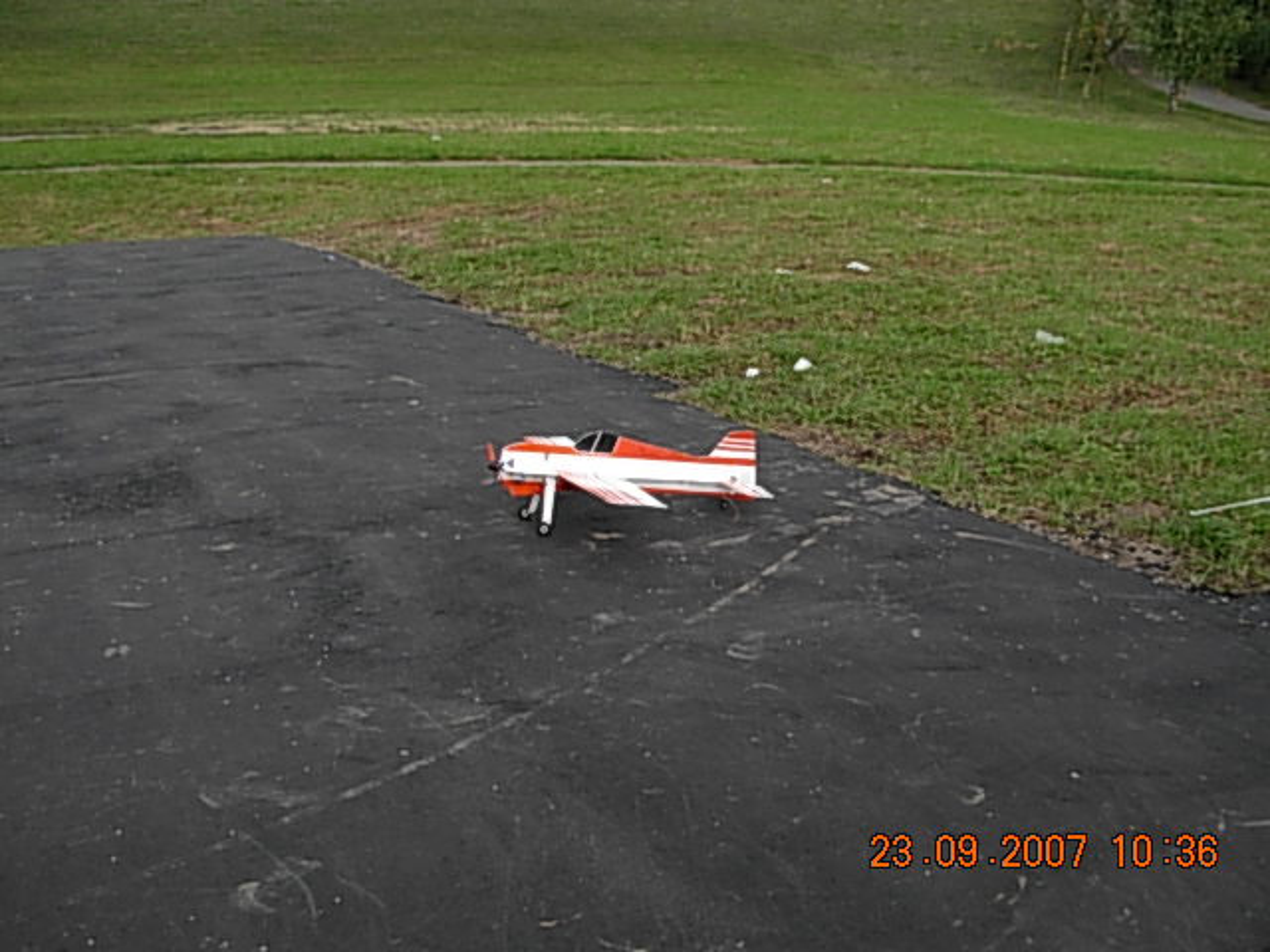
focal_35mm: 38
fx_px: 1394
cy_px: 476
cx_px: 635
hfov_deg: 49.0
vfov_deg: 37.7
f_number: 2.9
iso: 79
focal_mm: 6.3
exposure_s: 1/575
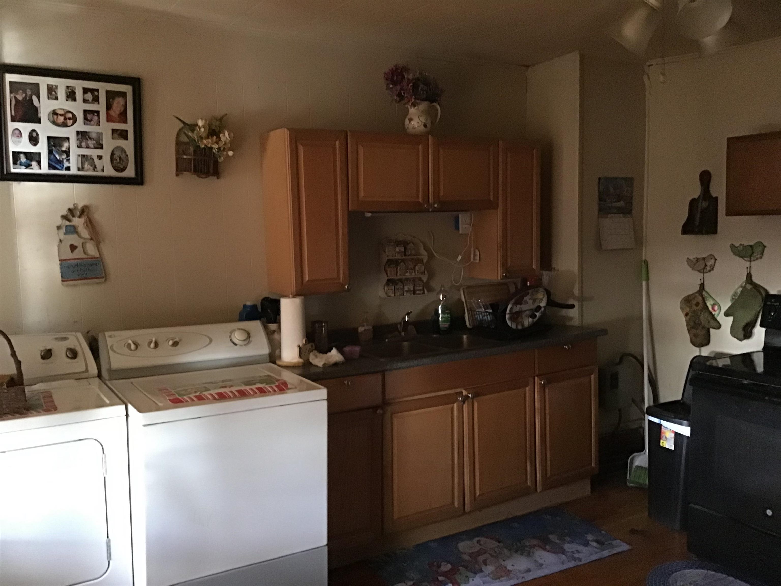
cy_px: 293
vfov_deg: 45.4
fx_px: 699
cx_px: 390
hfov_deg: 58.4
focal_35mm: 31
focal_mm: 3.3
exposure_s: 1/15
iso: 800
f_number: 2.4
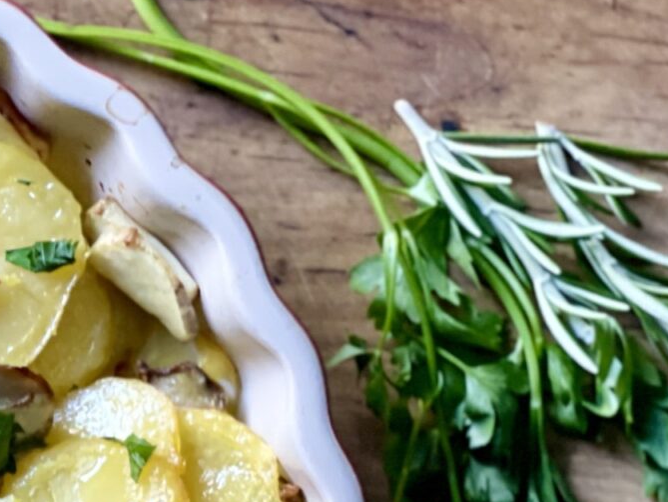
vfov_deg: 7.5
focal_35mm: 196
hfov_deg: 9.9
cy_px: 722
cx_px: -201
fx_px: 3783
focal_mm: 7.5
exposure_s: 1/40
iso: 200
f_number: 2.2
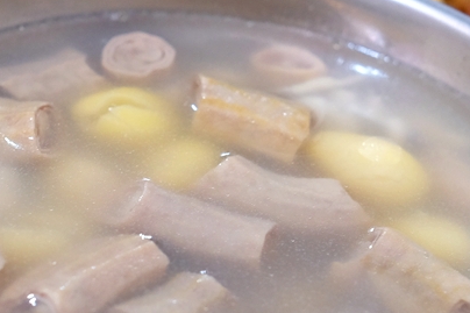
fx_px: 1018
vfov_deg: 17.3
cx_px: 209
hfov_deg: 26.0
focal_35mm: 78
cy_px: 255
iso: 1000
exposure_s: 1/60
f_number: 3.6
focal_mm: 23
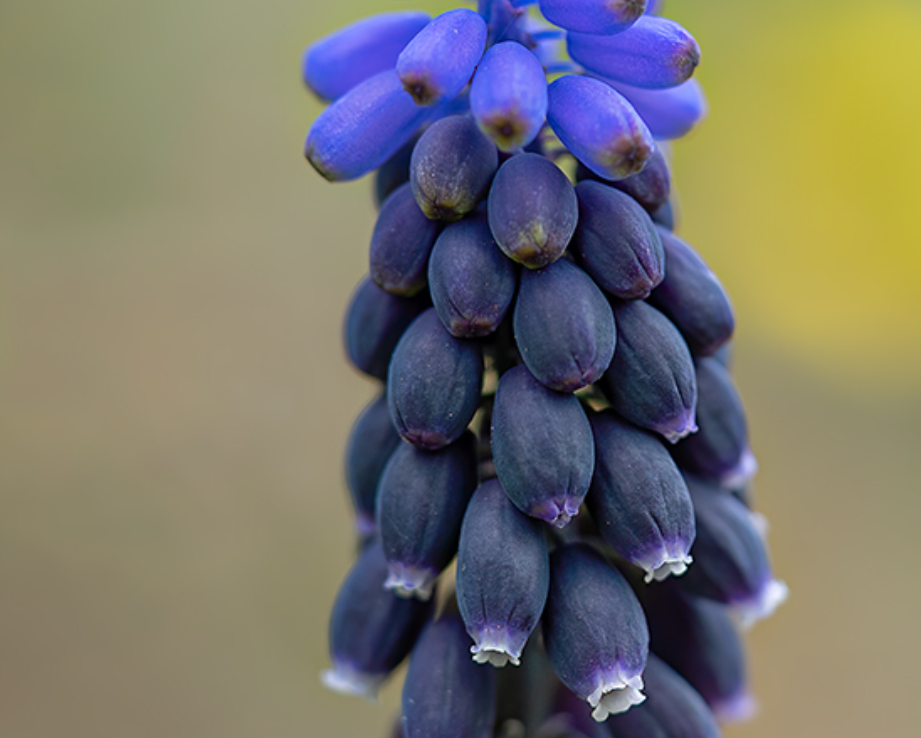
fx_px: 4200
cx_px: 545
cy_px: 518
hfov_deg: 12.5
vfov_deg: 10.0
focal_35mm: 154
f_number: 2.8
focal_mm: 90
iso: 320
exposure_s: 1/640
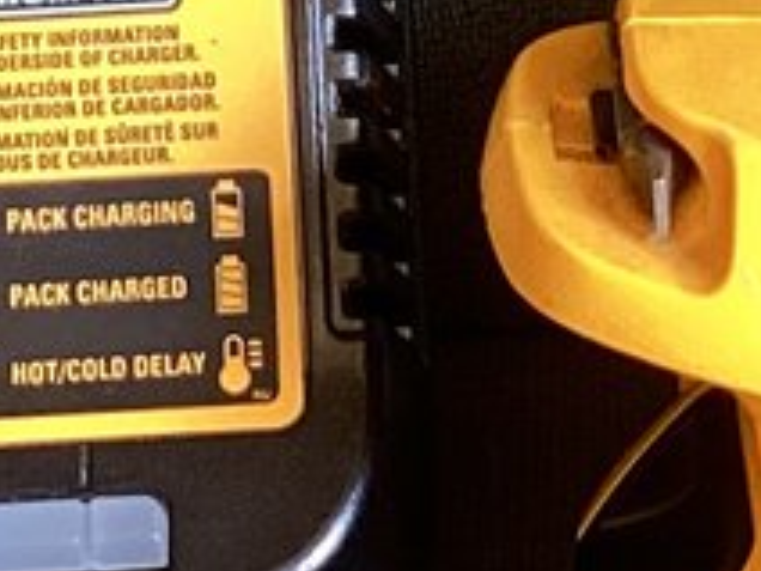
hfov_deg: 8.9
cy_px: -264
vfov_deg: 6.6
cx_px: 526
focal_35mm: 221
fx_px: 4858
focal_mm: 3.3
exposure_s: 1/60
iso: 64
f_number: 2.4
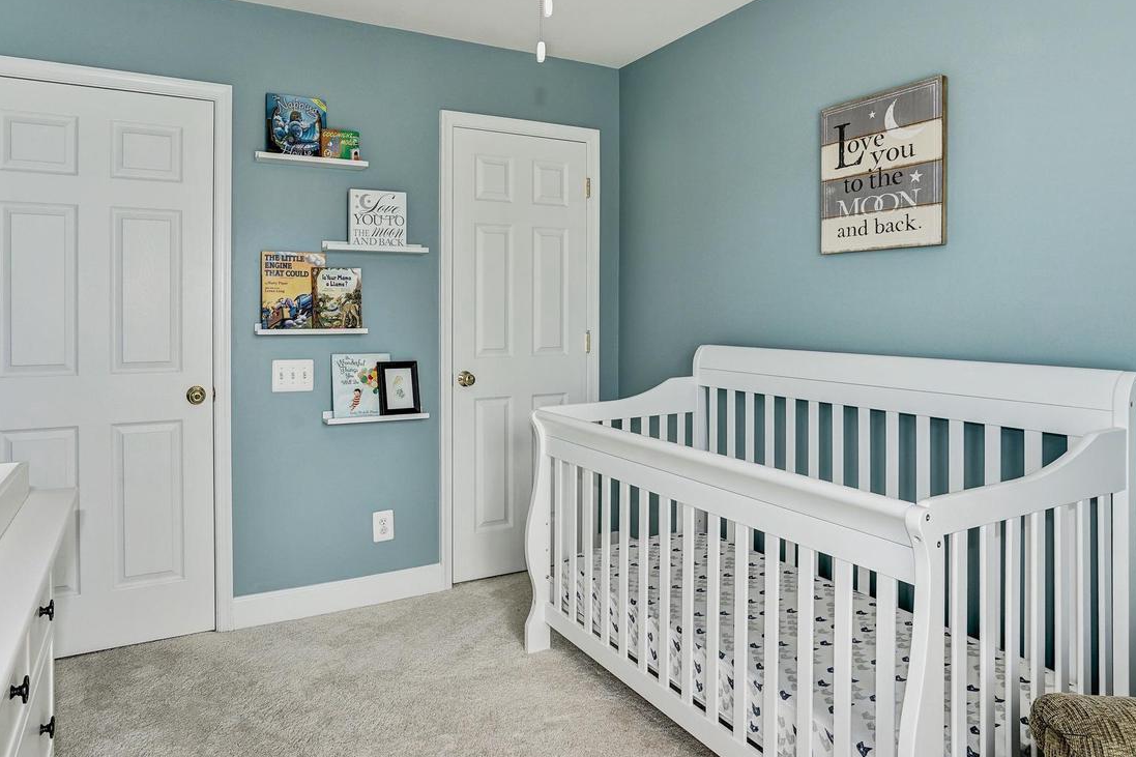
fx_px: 663
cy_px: 318
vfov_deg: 59.2
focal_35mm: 21
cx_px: 462
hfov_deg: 80.4
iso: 200
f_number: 8
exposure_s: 1/25
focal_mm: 16
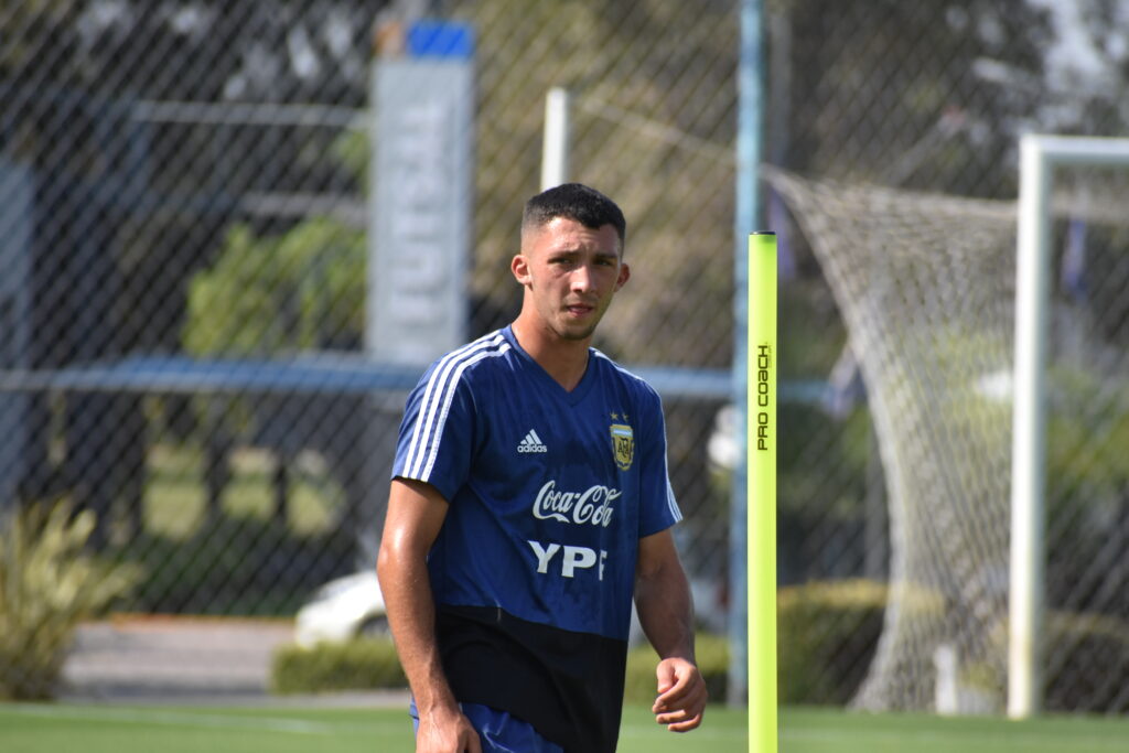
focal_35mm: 450
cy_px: 376
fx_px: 14114
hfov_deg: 4.6
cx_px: 564
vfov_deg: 3.1
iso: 800
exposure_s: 1/2000
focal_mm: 300
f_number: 6.3
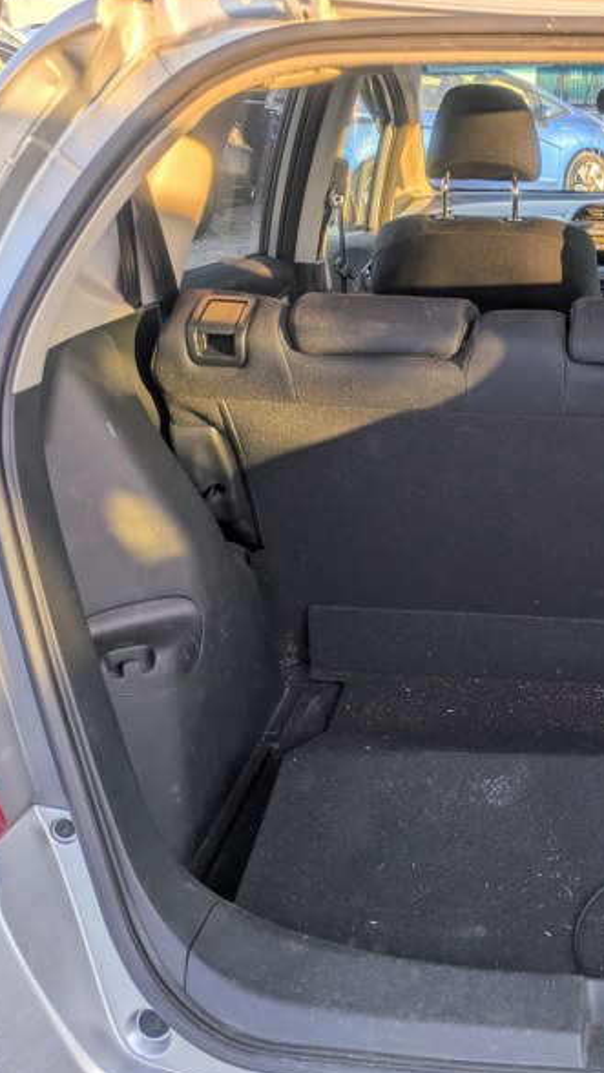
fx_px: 1053
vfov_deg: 54.0
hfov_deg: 30.3
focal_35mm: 37
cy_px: 535
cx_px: 570
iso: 44
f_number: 1.89
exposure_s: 1/223
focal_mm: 5.43
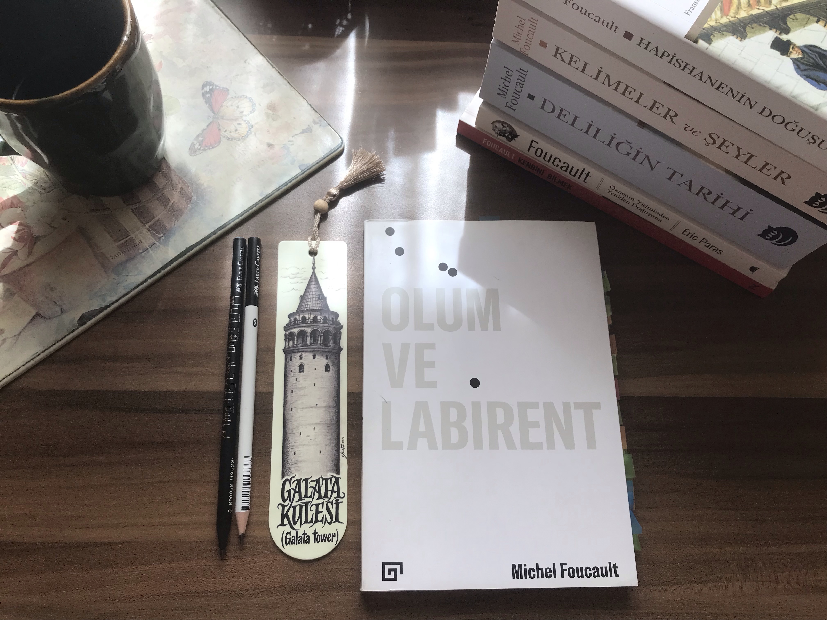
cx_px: 414
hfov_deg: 63.4
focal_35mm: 28
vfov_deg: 49.7
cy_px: 310
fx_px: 669
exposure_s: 1/197
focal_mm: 3.99
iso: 20
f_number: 1.8
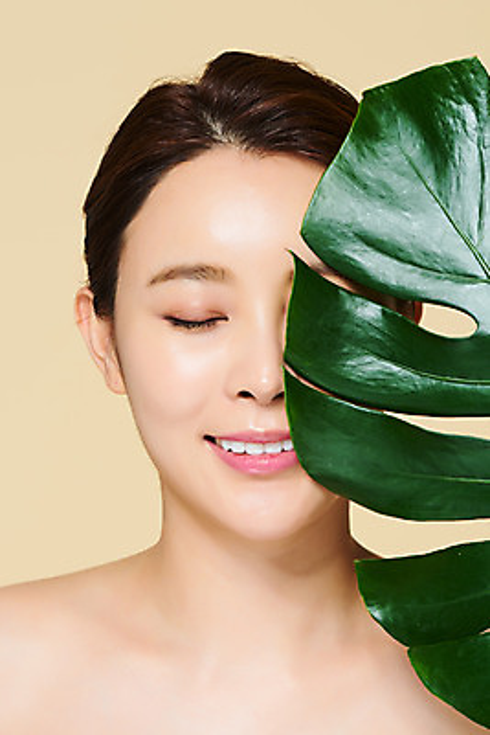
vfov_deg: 19.4
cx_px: 245
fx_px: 2142
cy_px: 368
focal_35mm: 105
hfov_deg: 13.1
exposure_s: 1/125
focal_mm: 105
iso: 64
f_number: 16
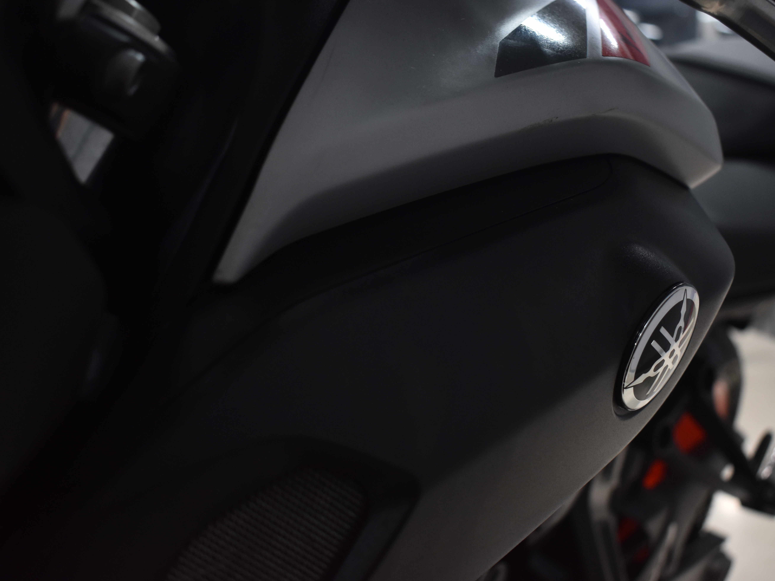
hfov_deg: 42.4
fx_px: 997
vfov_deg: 32.5
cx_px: 427
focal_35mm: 45
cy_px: 292
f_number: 4
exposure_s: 1/60
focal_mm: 27
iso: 800
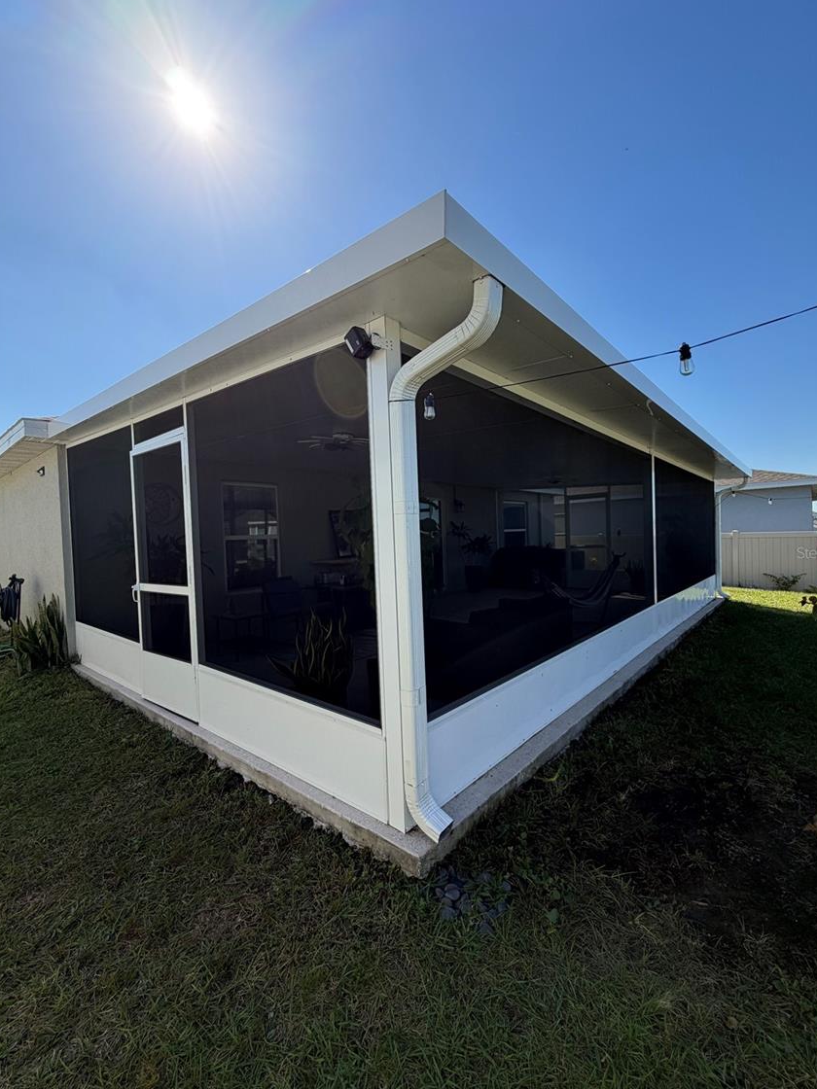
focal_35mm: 15
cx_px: 428
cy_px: 552
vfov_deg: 98.2
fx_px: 472
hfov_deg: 81.7
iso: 32
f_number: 2.2
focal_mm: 2.22
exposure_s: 1/770
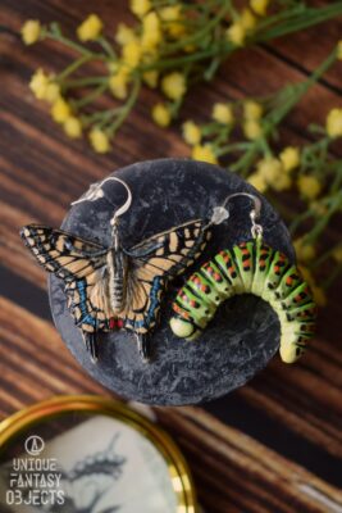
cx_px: 171
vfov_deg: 33.4
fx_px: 854
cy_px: 256
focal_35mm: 60
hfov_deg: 22.6
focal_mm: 40
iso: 400
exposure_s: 1/100
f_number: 5
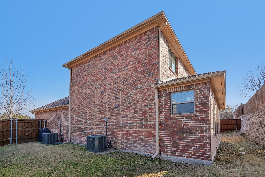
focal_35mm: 16
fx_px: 118
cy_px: 88
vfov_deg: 73.7
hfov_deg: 96.7
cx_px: 132
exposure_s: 1/125
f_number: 8
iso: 100
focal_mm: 16
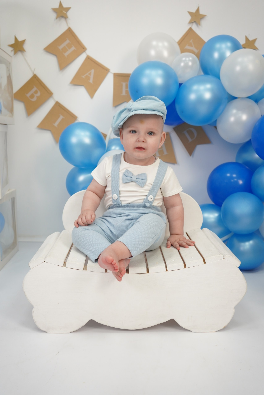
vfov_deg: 54.4
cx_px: 132
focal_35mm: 35
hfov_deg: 37.9
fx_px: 385
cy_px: 198
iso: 1000
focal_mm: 35
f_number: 4.5
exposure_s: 1/160
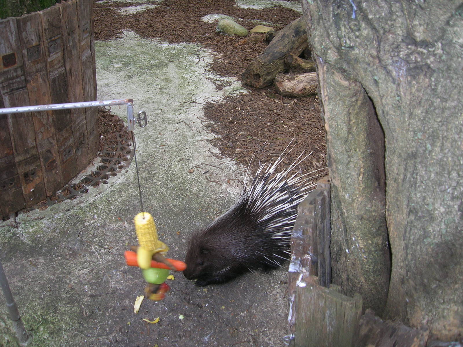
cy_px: 174
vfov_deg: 41.8
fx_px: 455
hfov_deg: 54.0
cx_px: 232
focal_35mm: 34
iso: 50
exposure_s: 1/30
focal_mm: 5.7
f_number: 2.9
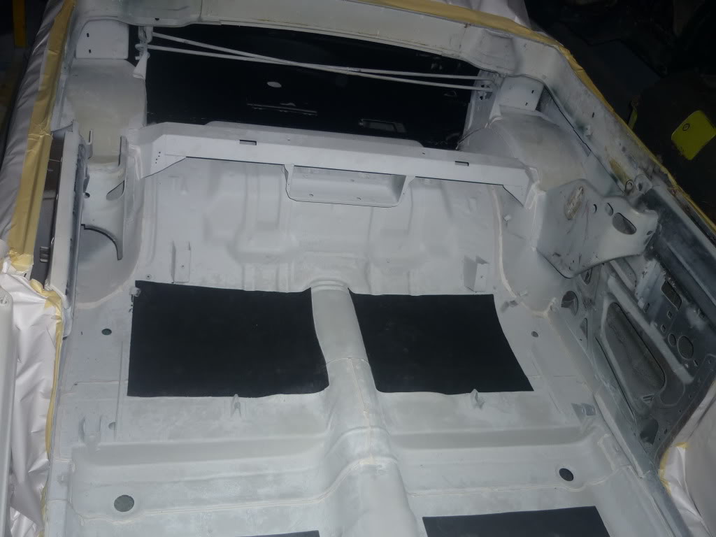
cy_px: 268
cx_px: 358
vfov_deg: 42.9
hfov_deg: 55.4
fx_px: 683
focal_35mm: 33
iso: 100
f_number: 2.8
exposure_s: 1/125
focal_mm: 5.5
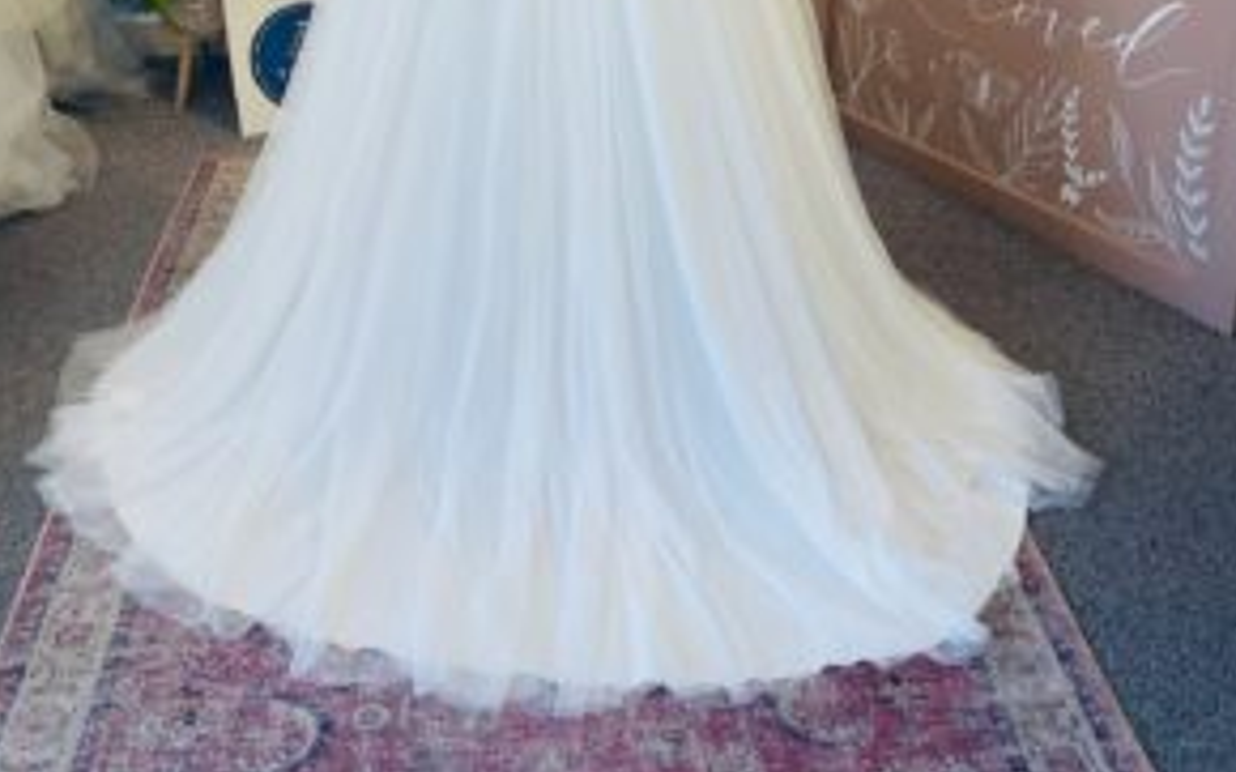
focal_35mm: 39
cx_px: 588
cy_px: -83
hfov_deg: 50.4
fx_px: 1313
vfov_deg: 29.4
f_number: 1.6
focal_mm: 5.1
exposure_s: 1/100
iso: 64
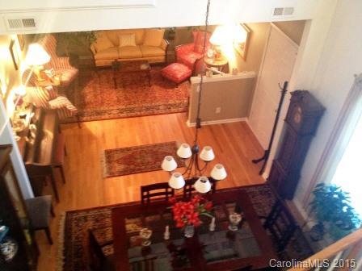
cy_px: 136
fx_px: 366
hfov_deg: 52.6
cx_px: 181
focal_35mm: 35
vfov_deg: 40.7
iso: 400
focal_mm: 4.28
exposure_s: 1/20
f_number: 2.4
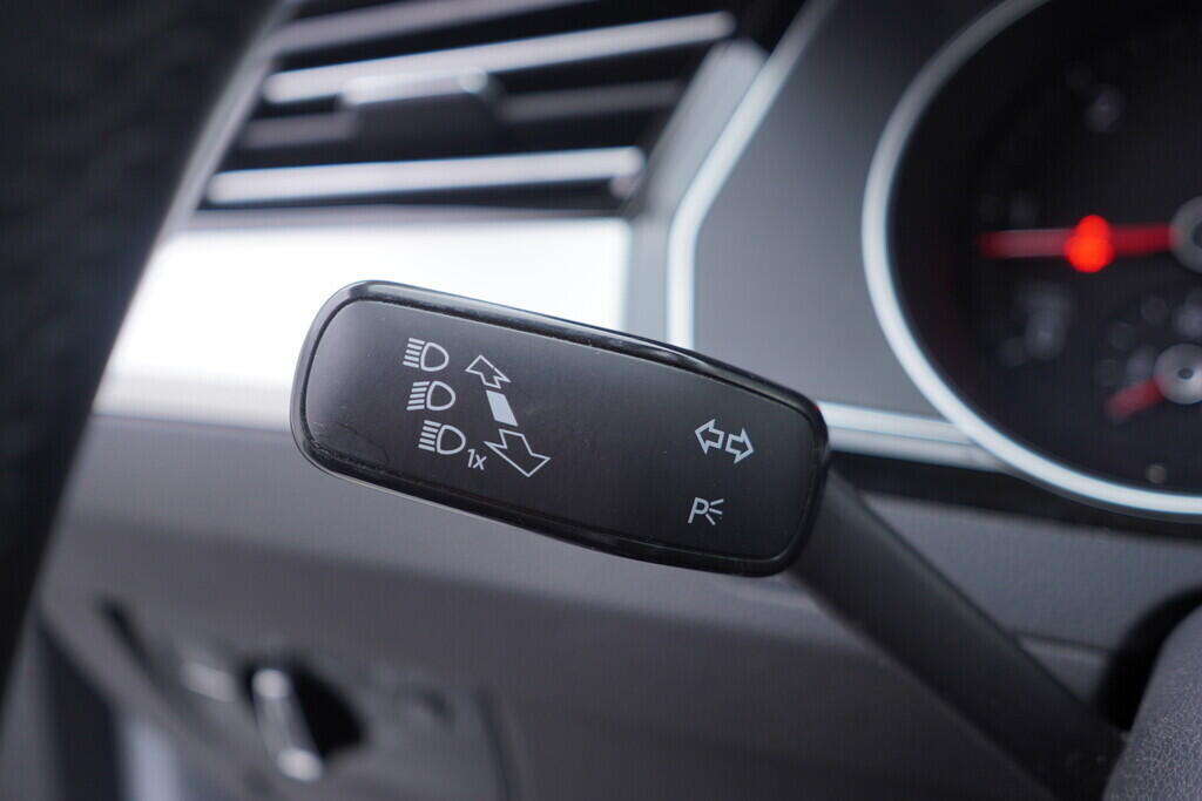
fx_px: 1202
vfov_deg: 36.9
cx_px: 601
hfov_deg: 53.1
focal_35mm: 36
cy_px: 400
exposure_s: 1/40
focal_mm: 24
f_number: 2.8
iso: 125
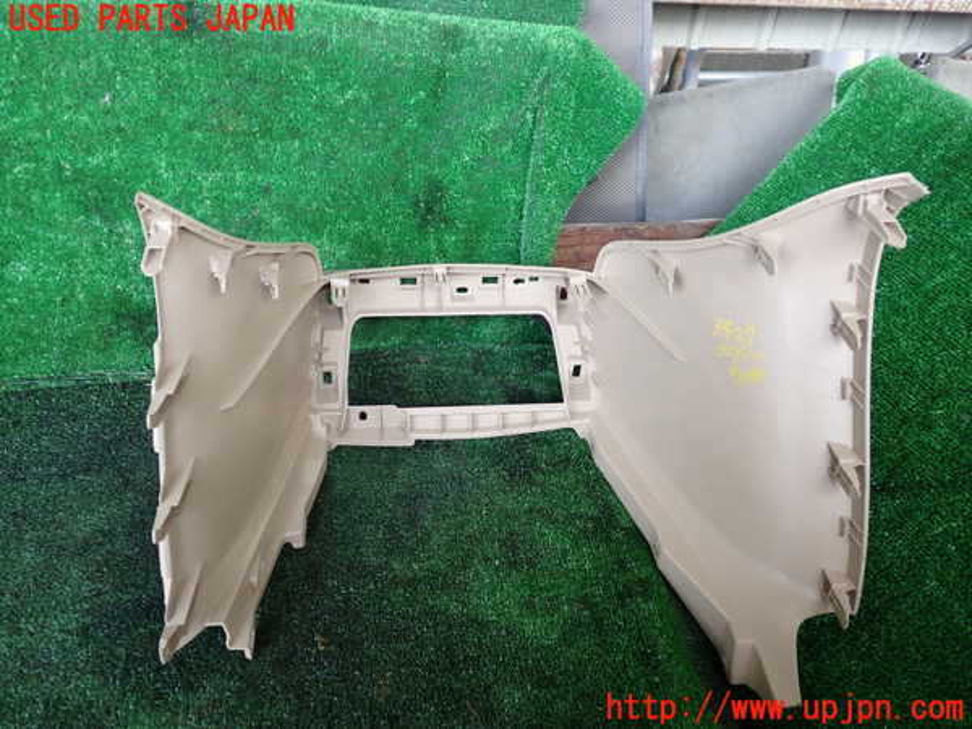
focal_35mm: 30
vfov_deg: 46.8
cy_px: 364
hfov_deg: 60.0
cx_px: 486
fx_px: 842
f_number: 2.3
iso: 160
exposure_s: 1/60
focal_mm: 5.4
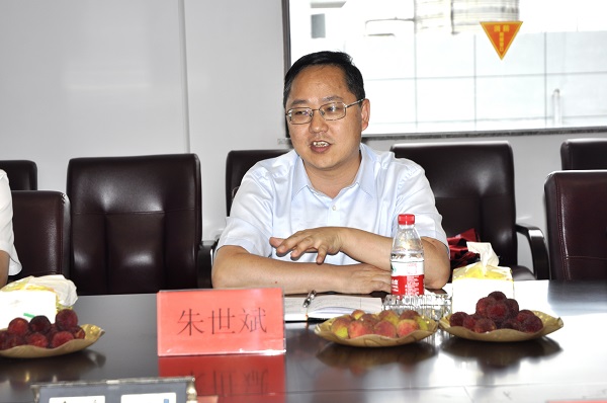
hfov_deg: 27.0
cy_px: 202
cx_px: 304
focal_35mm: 75
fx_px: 1263
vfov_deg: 18.1
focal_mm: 50
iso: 200
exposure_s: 1/60
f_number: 4.5
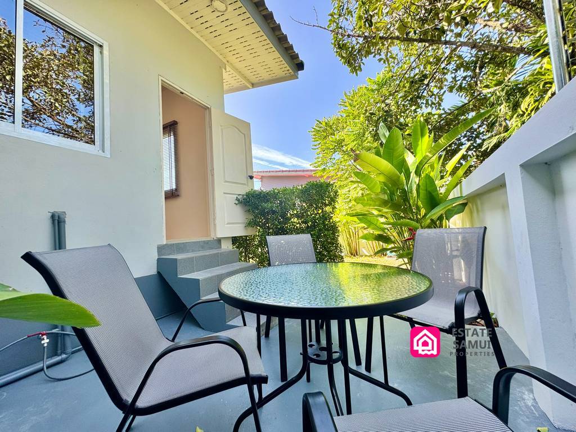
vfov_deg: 85.7
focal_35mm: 14
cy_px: 216
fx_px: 233
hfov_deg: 102.1
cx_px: 288
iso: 40
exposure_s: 1/193
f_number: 2.2
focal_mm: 2.22
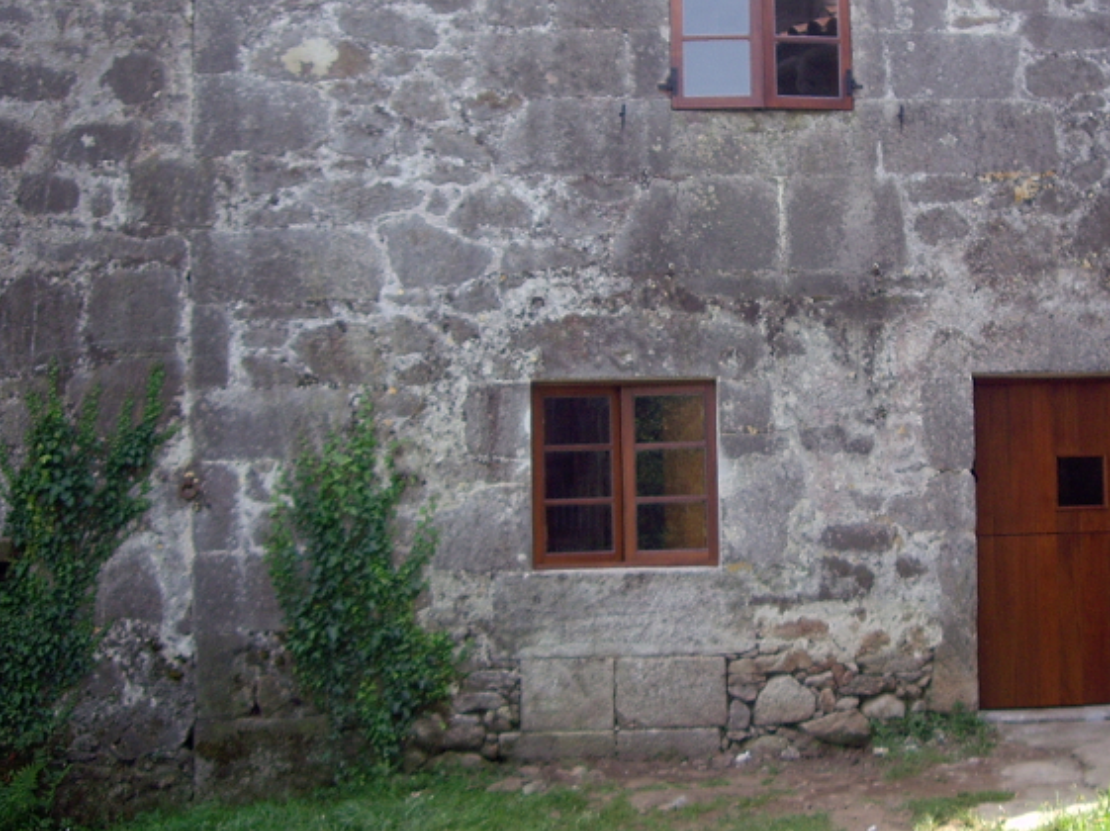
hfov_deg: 31.4
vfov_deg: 24.0
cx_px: 746
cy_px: 347
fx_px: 1955
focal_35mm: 61
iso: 64
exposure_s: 1/250
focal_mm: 6.2
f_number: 2.7
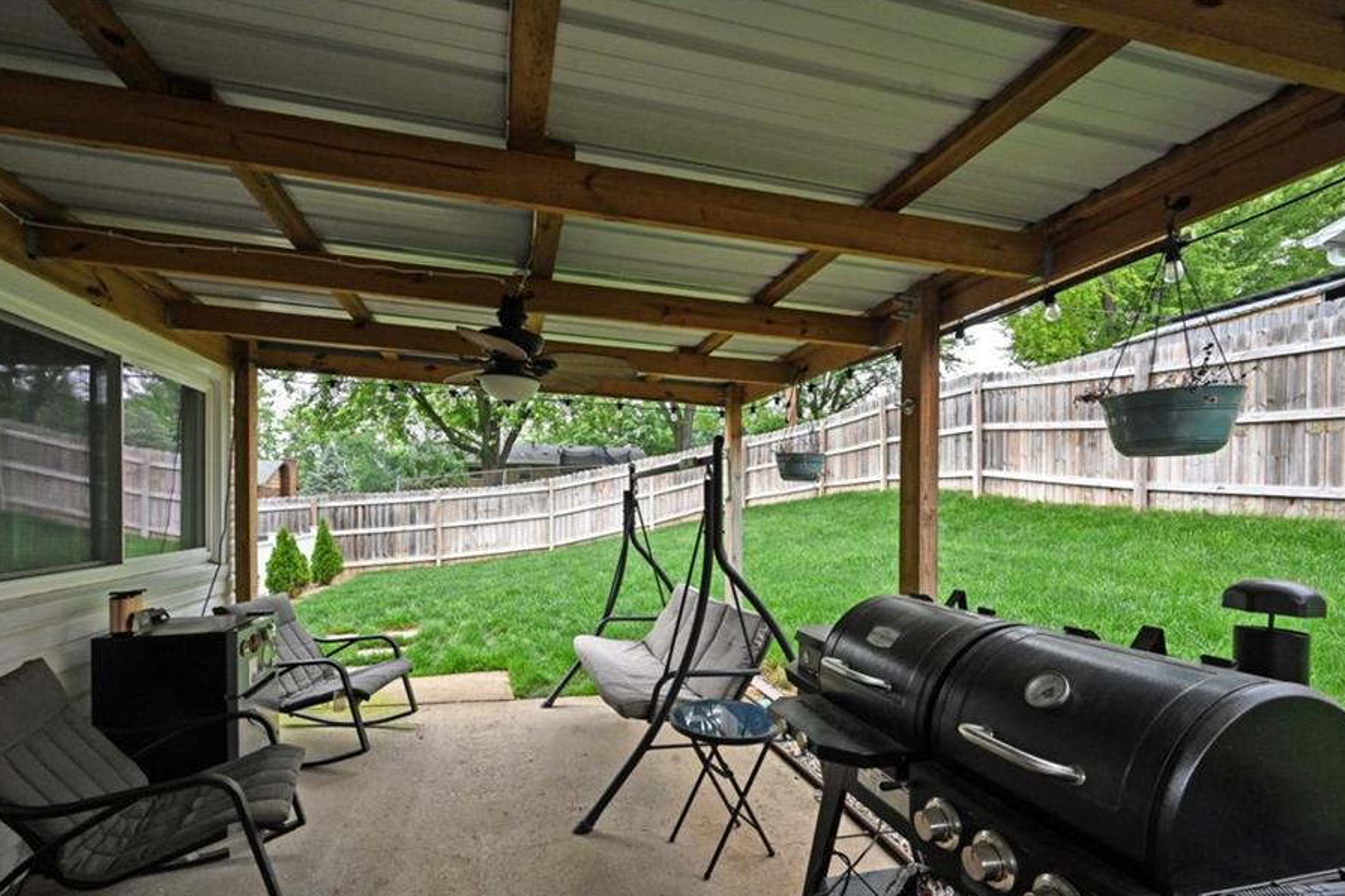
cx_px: 642
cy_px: 506
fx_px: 598
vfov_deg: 73.4
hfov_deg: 96.7
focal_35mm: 16
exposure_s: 1/125
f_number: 13
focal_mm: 14
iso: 640
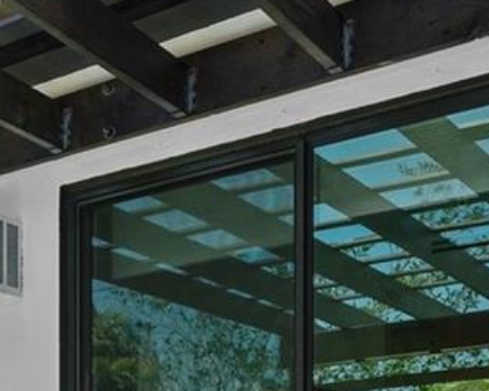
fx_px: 1043
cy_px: 634
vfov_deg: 18.2
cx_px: -64
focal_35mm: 72
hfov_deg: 24.4
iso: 200
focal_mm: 15
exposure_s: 1/125
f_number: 8
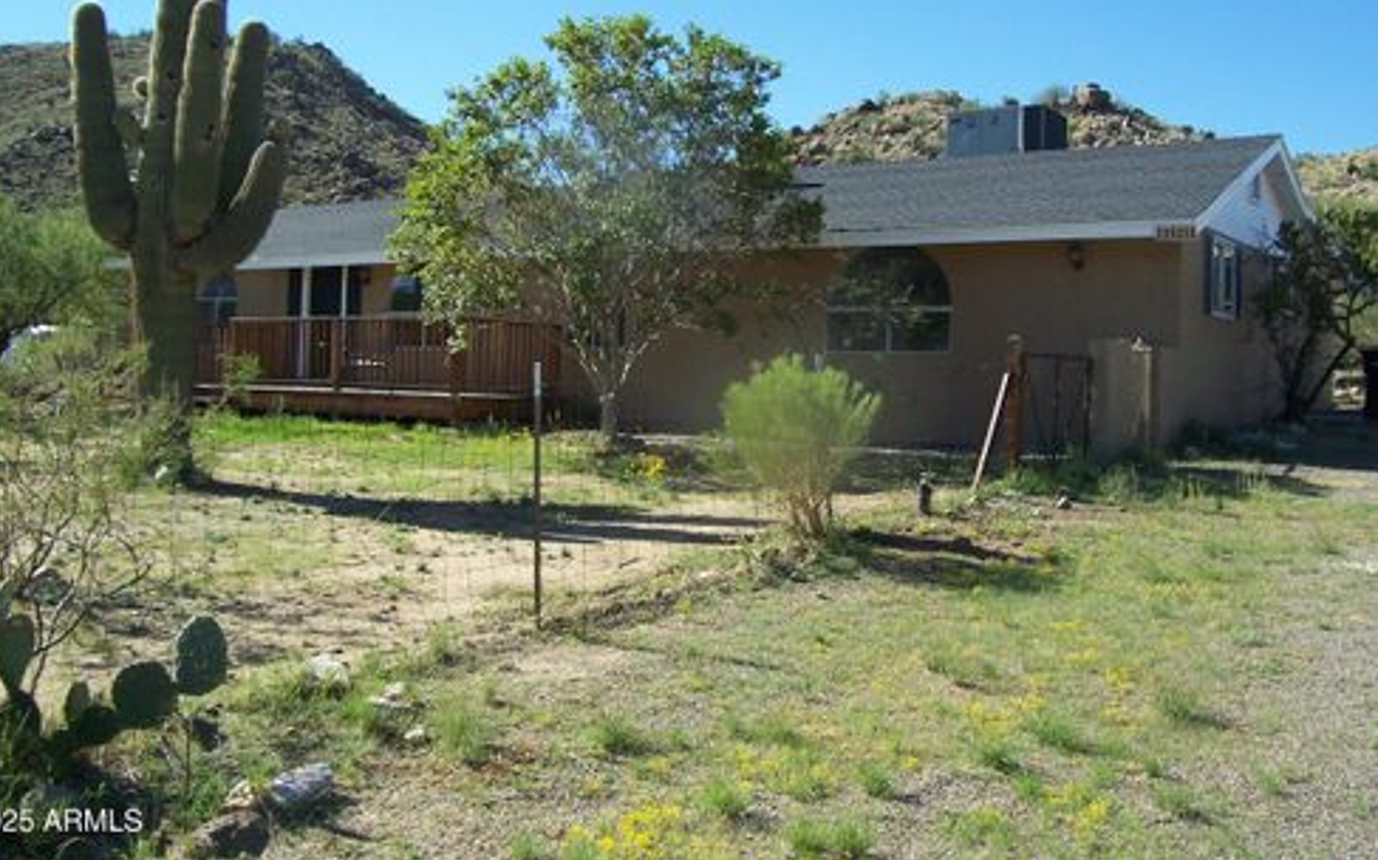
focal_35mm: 37
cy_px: 338
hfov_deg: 52.8
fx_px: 1389
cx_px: 673
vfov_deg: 34.3
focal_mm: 5.6
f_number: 5.6
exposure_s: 1/350
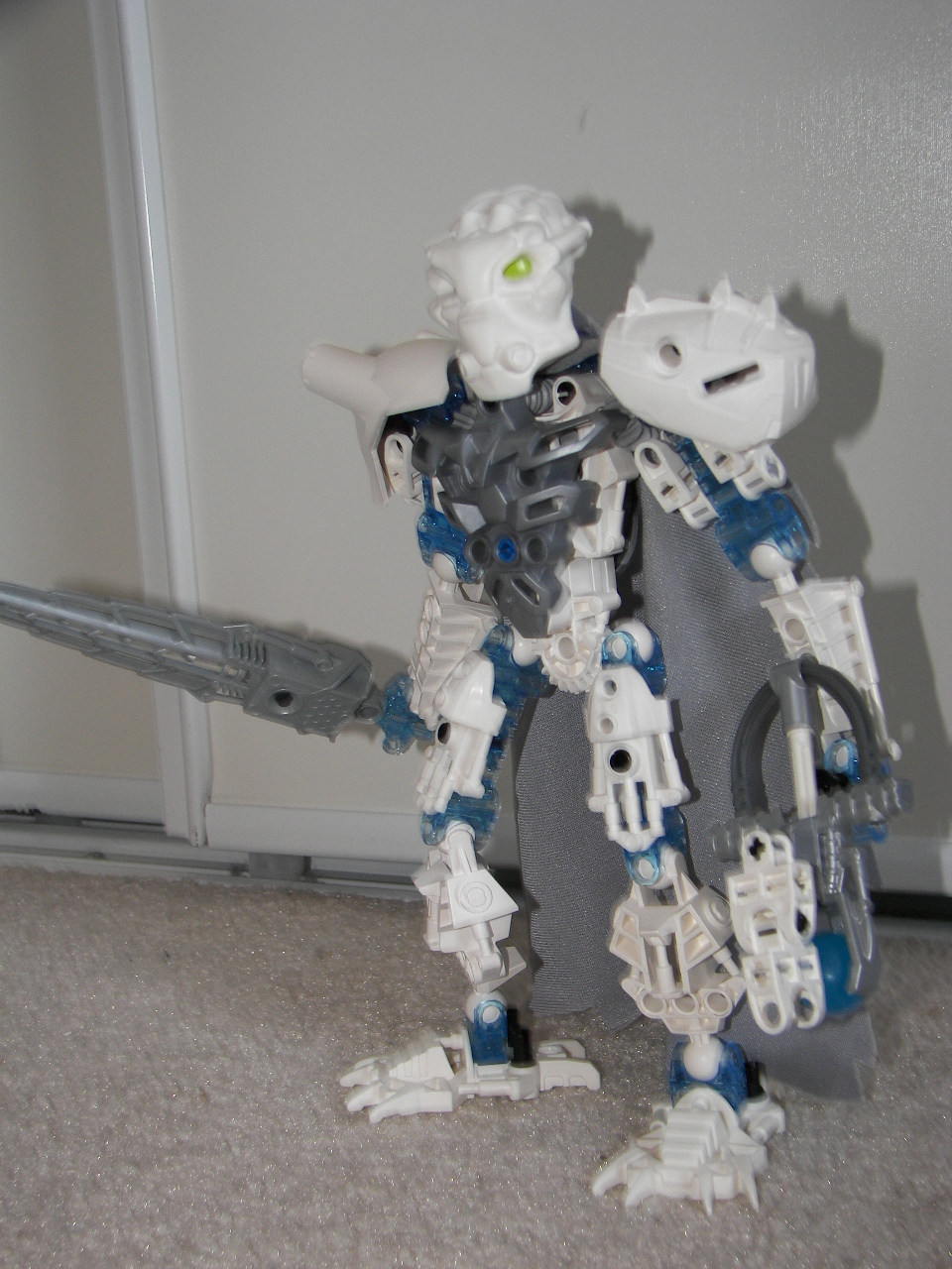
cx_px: 476
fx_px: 2017
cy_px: 634
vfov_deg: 34.9
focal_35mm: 55
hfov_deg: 26.6
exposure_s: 1/30
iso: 64
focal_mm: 9.2
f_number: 2.8
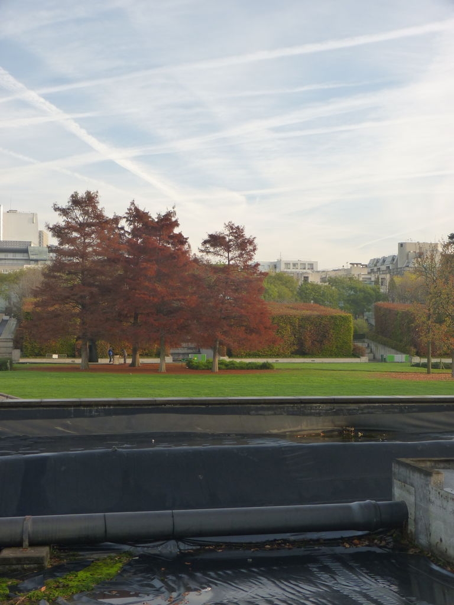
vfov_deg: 38.2
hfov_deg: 29.1
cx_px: 227
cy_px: 302
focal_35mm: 50
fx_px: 874
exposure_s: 1/100
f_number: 3.2
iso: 125
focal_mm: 9
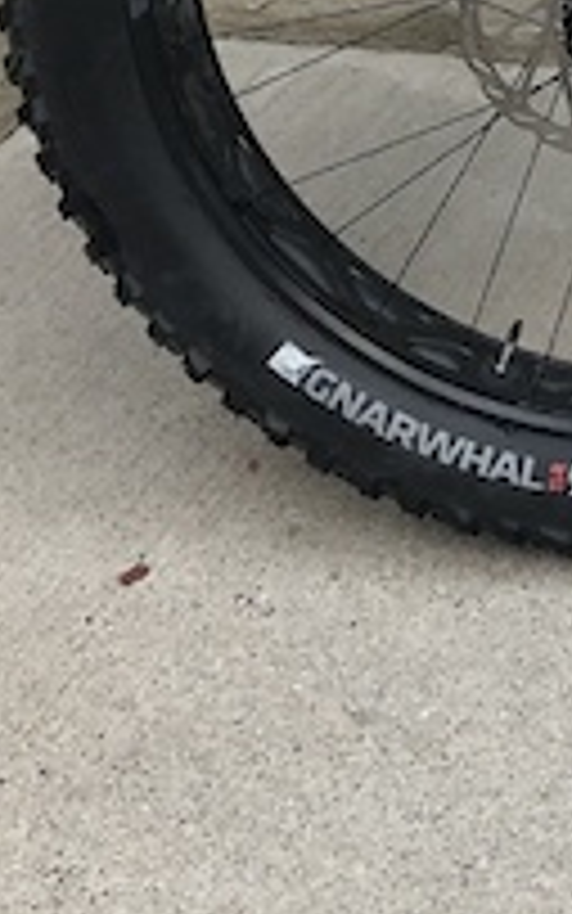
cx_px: 1486
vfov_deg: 16.8
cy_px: -288
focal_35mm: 117
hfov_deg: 9.6
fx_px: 2916
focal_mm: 3.99
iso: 40
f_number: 1.8
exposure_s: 1/120
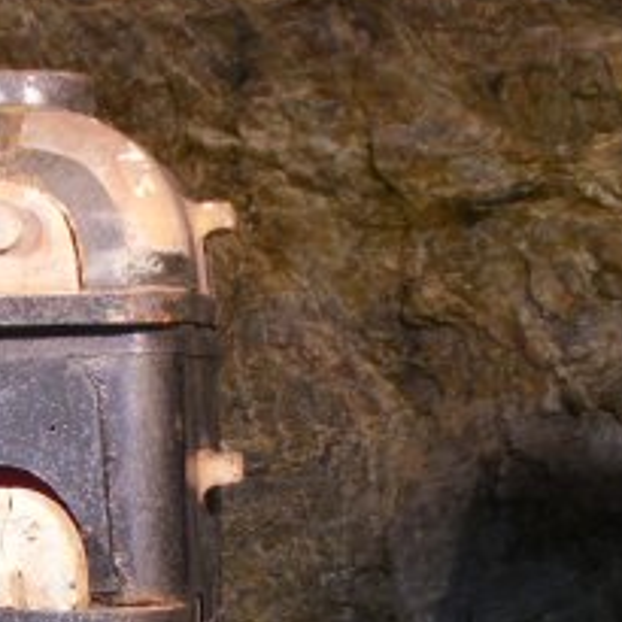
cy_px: 613
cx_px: -36
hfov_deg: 13.6
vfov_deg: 13.7
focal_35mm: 126
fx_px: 2561
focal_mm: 6.6
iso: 80
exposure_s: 3
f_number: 3.5
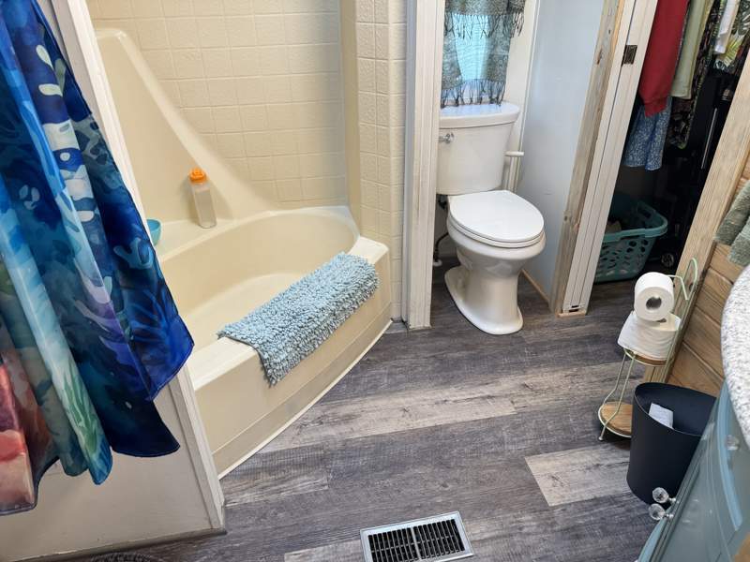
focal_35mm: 24
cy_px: 281
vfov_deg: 56.8
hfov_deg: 71.6
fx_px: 520
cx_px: 375
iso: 200
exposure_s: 1/120
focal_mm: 6.76
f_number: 1.78
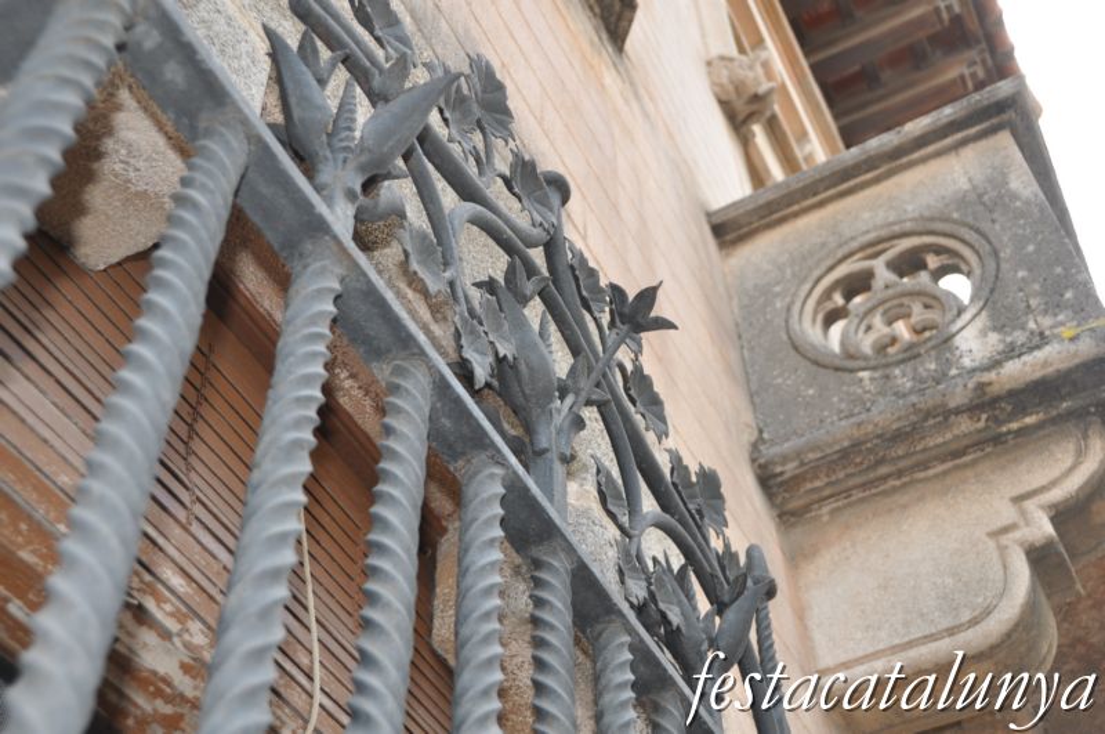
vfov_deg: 28.9
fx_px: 1425
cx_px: 552
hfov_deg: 42.4
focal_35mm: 46
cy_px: 367
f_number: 4
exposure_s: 1/200
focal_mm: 31
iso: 280
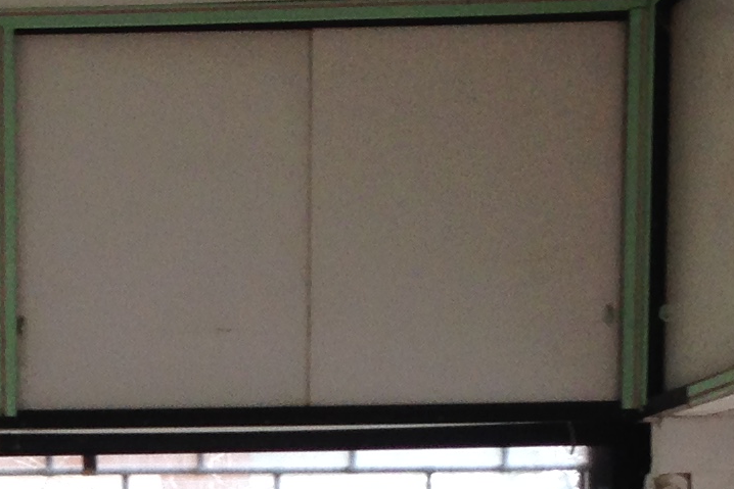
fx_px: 3181
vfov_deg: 8.4
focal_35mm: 156
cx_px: 19
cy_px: 936
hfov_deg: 13.0
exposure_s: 1/120
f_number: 2.4
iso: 80
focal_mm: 4.12
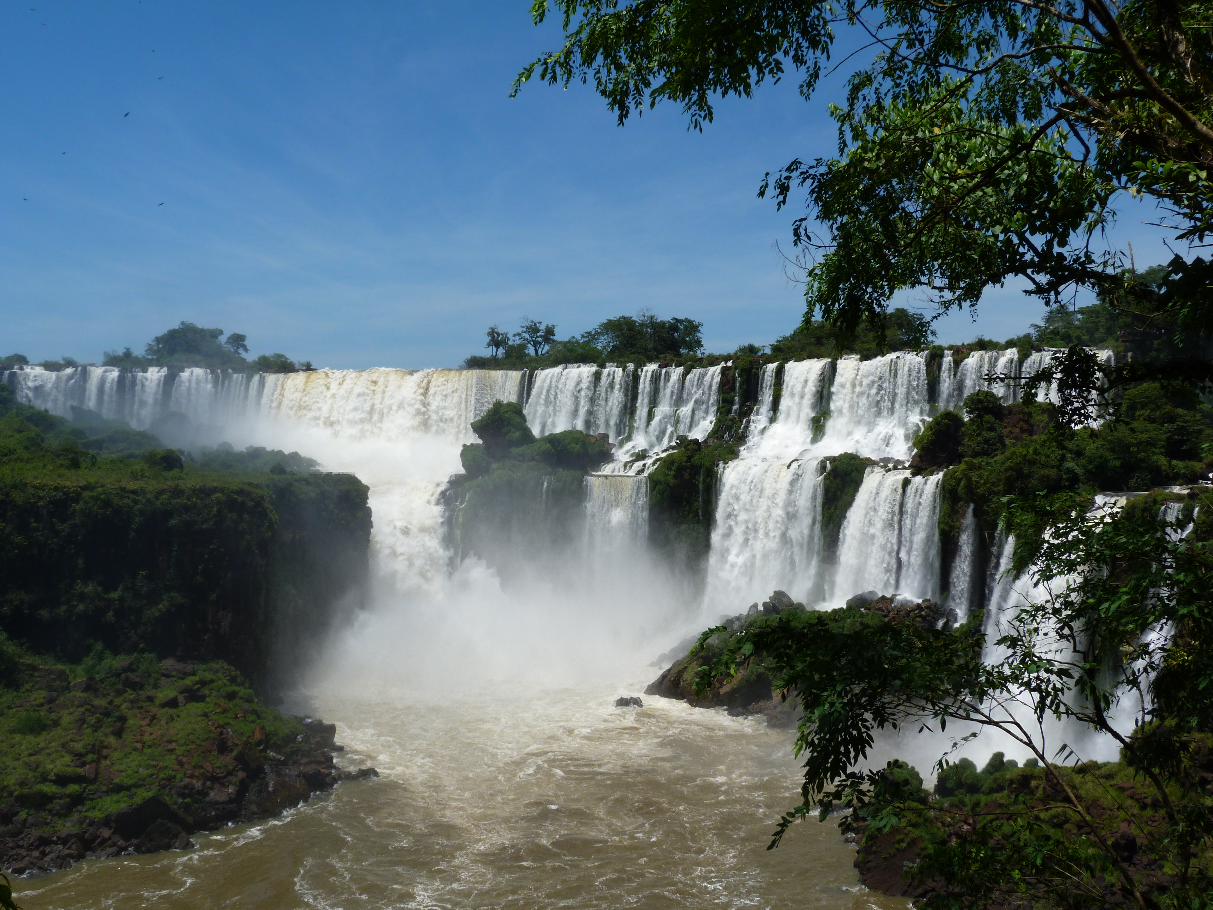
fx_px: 1367
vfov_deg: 36.8
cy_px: 455
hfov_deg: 47.9
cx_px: 606
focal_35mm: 39
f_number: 5.6
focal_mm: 7.1
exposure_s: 1/500
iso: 80
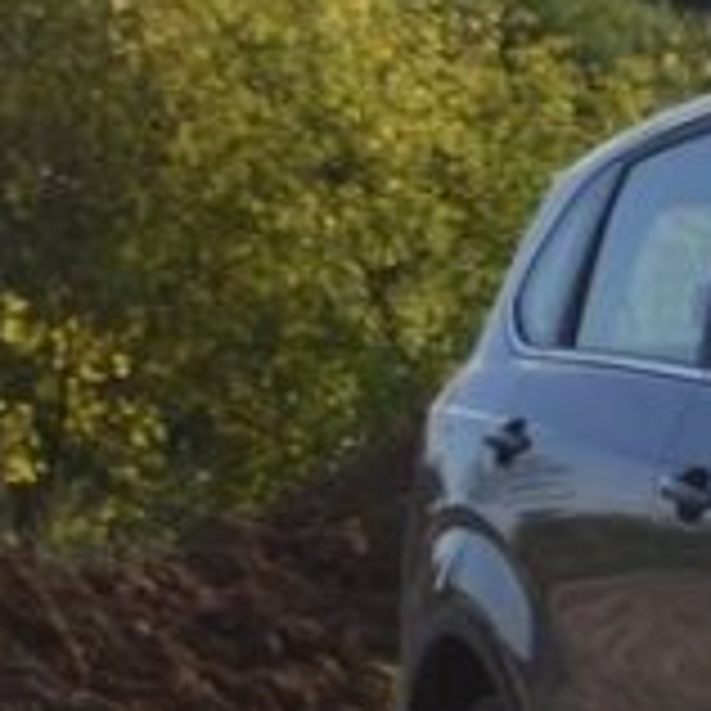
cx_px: 1332
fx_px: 5414
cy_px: 533
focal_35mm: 233
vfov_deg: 7.5
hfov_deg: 7.3
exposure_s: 1/200
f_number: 7.1
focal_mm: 36
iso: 100
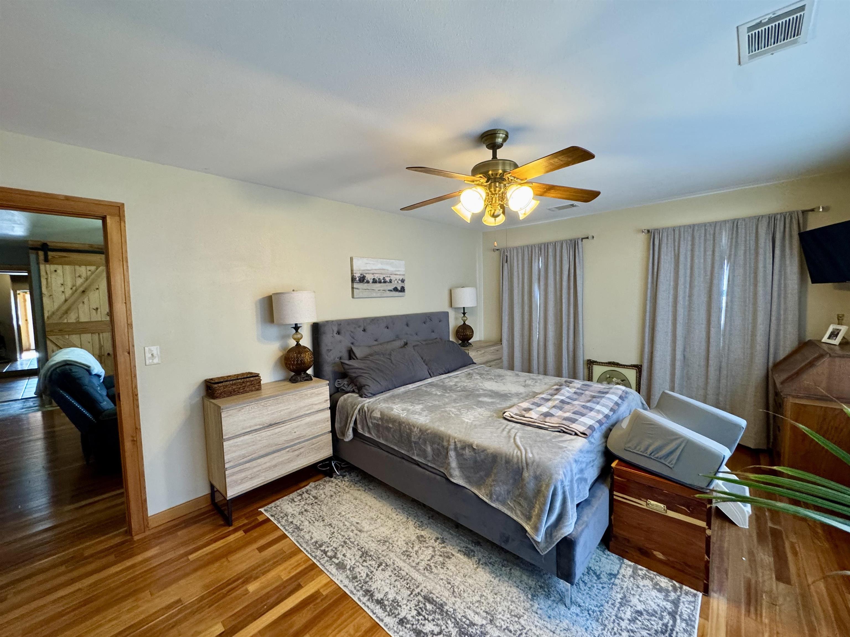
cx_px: 425
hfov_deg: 102.1
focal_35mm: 14
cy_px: 318
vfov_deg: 85.7
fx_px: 344
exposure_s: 1/60
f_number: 2.2
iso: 250
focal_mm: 2.22
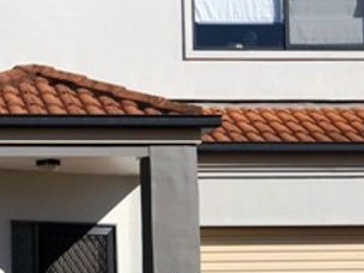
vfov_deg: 9.6
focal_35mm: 154
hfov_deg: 12.7
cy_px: 159
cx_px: -7
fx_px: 1619
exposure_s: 1/1656
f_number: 2.4
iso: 16
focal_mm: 6
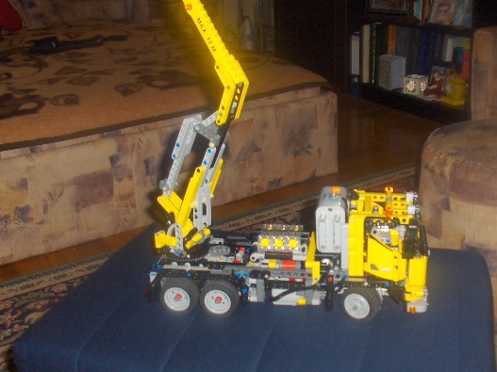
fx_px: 488
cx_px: 289
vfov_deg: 41.7
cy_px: 169
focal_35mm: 34
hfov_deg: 53.7
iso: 50
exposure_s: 1/60
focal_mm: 5.8
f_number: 2.8
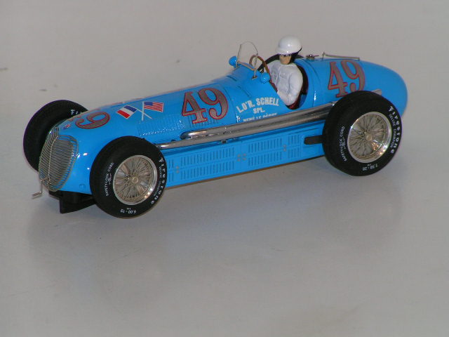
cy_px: 168
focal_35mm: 380
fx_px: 4929
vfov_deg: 3.9
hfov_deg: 5.2
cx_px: 224
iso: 100
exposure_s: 1/400
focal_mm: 58
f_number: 5.6
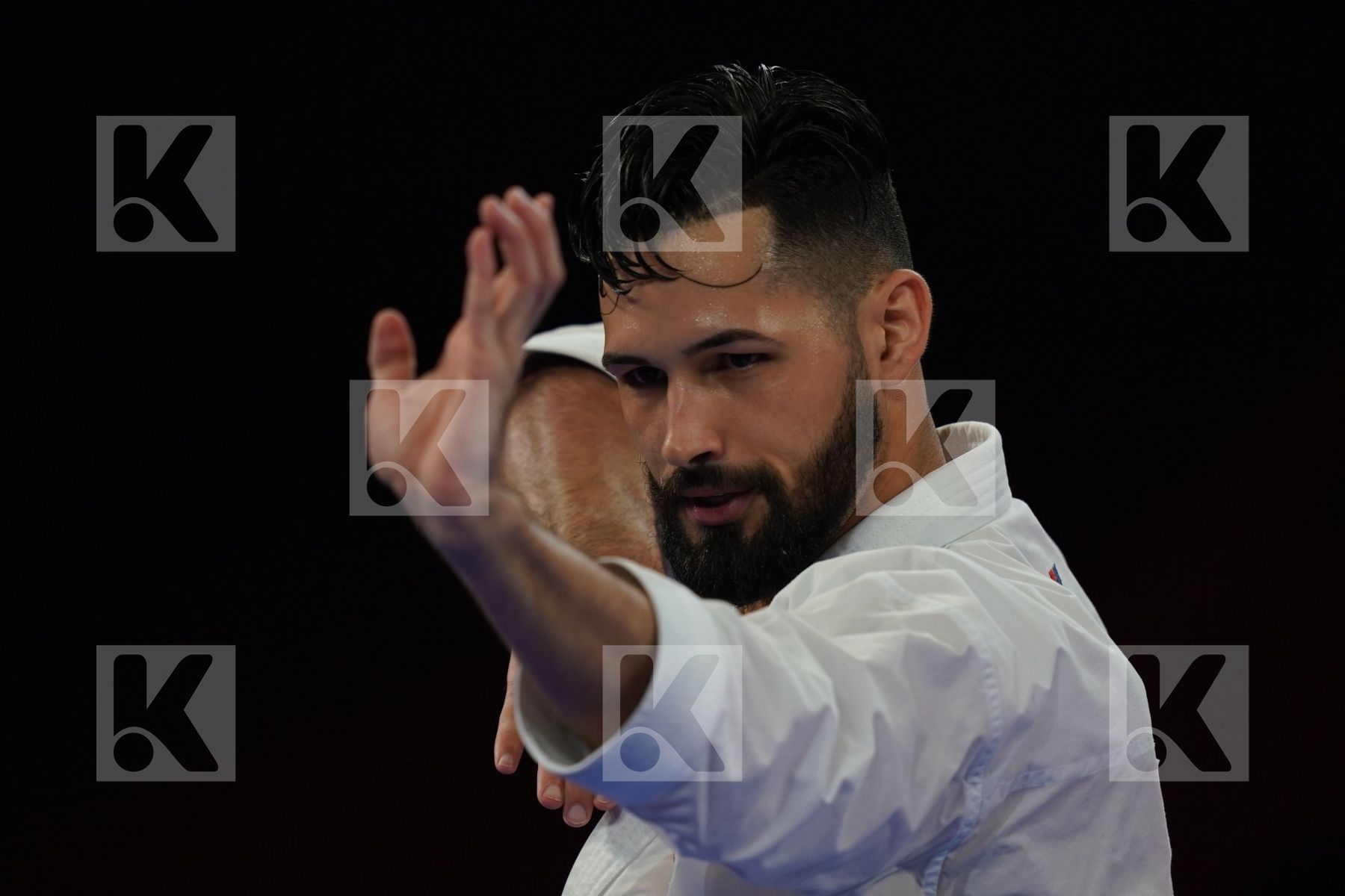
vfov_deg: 2.3
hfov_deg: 3.4
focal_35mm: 600
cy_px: 448
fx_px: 22415
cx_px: 672
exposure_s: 1/500
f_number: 2.8
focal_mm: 400
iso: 500
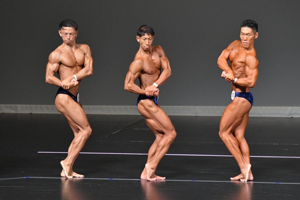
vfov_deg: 4.1
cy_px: 104
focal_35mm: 338
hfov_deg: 6.1
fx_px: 2816
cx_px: 147
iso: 5000
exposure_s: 1/400
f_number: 5.6
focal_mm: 210
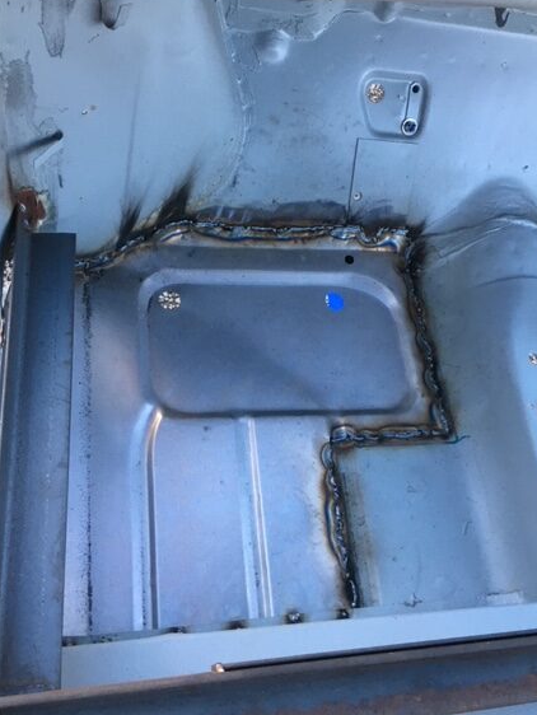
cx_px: 262
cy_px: 349
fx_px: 682
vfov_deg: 55.3
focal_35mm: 33
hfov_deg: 43.0
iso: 100
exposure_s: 1/33
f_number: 2.2
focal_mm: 4.15
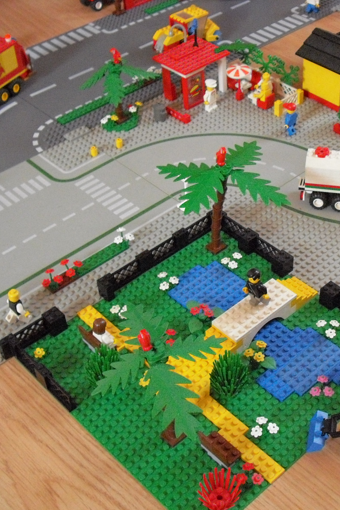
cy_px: 256
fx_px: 751
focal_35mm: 53
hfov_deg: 25.1
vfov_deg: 37.5
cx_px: 264
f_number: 2.8
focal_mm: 6.2
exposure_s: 1/40
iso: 800
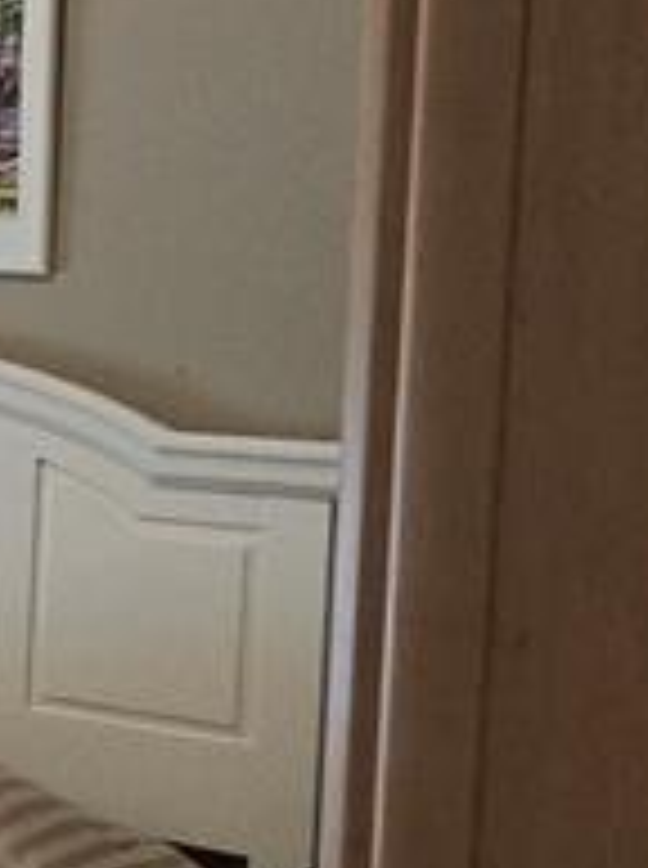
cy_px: 360
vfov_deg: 24.1
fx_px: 2028
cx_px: -1076
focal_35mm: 81
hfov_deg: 12.4
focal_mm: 2.2
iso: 320
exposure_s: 1/60
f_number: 2.2
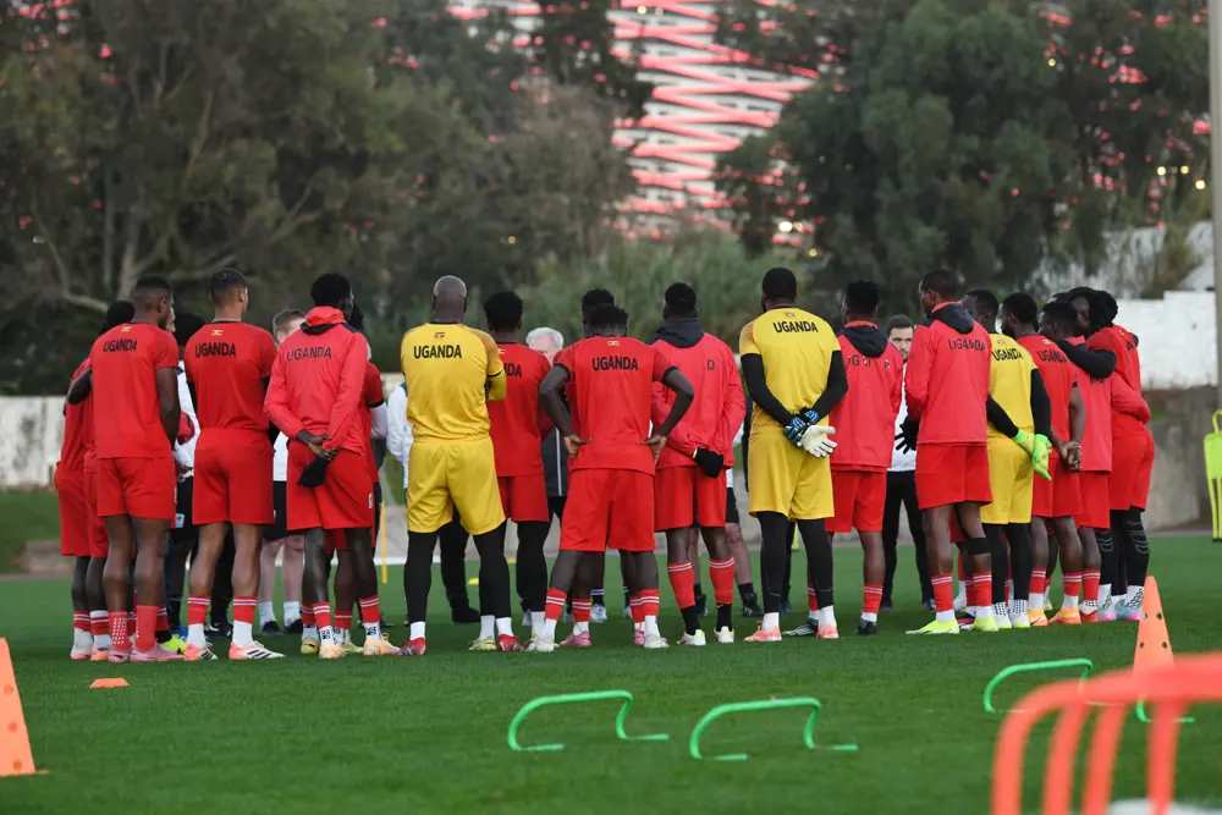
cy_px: 408
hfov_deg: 16.4
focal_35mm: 125
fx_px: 4243
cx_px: 611
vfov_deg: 11.0
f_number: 3.5
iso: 1000
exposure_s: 1/400
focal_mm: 125
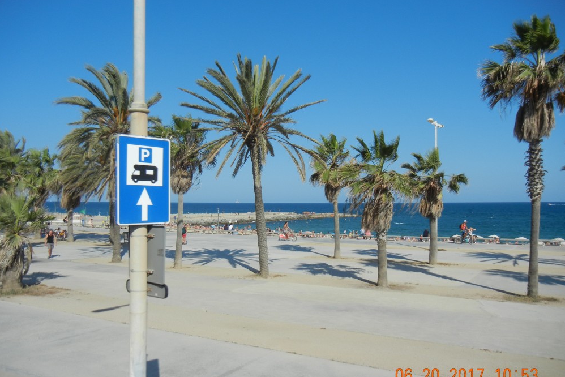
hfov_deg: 58.7
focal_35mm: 32
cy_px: 203
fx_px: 502
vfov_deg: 41.1
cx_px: 284
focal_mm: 5.4
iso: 160
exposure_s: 1/641
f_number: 7
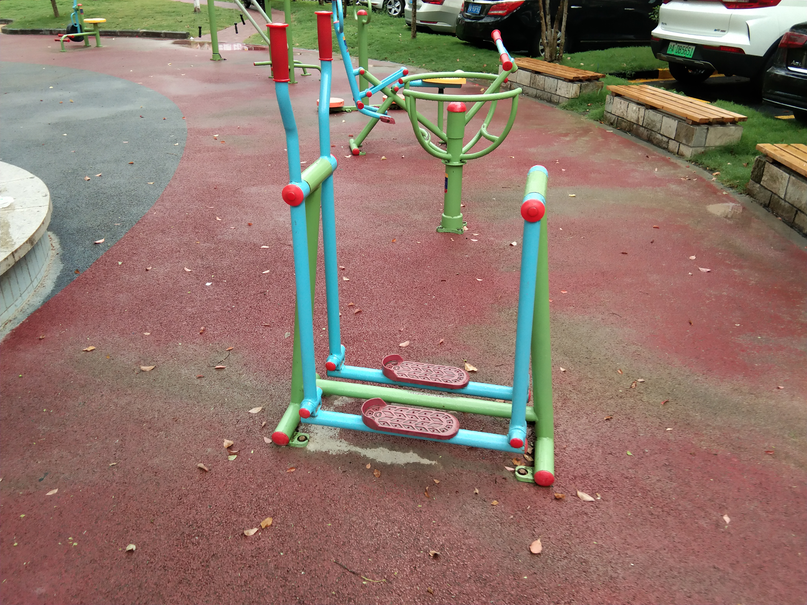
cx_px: 404
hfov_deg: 58.4
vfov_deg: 45.4
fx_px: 723
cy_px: 302
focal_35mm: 31
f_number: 2.2
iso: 100
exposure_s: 1/50
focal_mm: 3.69
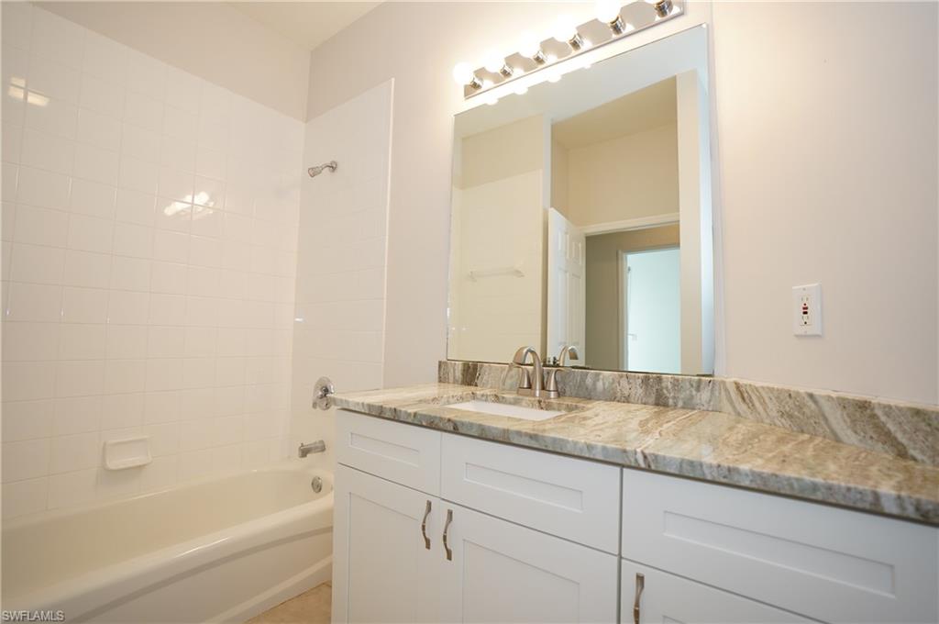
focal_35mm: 16
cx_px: 470
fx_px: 417
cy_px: 312
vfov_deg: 73.6
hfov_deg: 96.8
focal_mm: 16
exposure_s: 1/60
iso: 250
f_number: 3.2
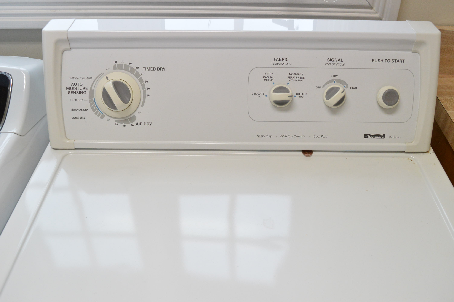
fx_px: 454
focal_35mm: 36
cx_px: 227
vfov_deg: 36.8
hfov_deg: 53.2
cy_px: 151
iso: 1600
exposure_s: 1/80
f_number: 6.3
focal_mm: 24
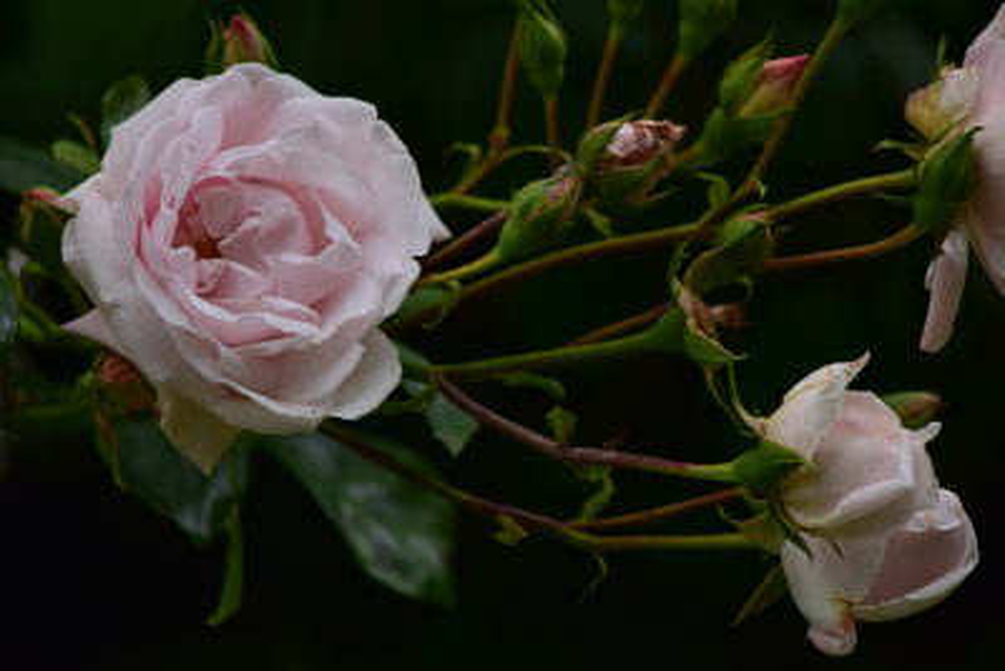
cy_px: 336
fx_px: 8378
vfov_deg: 4.6
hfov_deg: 6.9
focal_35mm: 300
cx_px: 502
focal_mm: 200
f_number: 6.3
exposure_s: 1/320
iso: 100
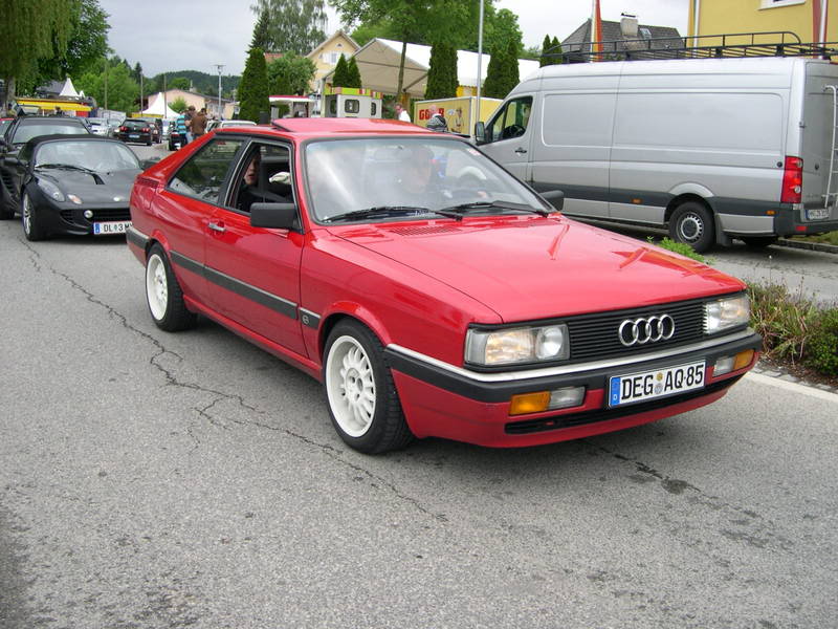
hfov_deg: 49.0
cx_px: 419
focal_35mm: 38
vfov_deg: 37.7
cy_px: 314
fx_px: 920
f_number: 2.8
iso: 100
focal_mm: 8
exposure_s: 1/465
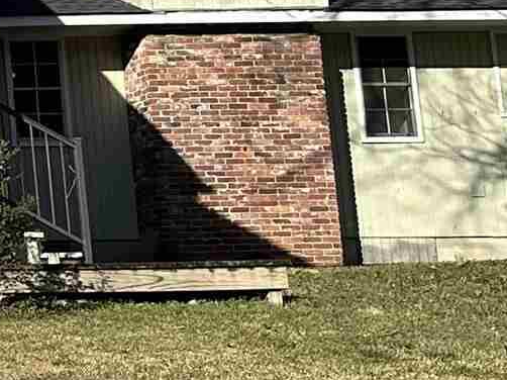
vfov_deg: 10.0
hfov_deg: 10.5
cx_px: -905
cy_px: 18
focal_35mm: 147
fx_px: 2152
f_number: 1.78
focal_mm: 6.86
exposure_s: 1/3597
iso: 80
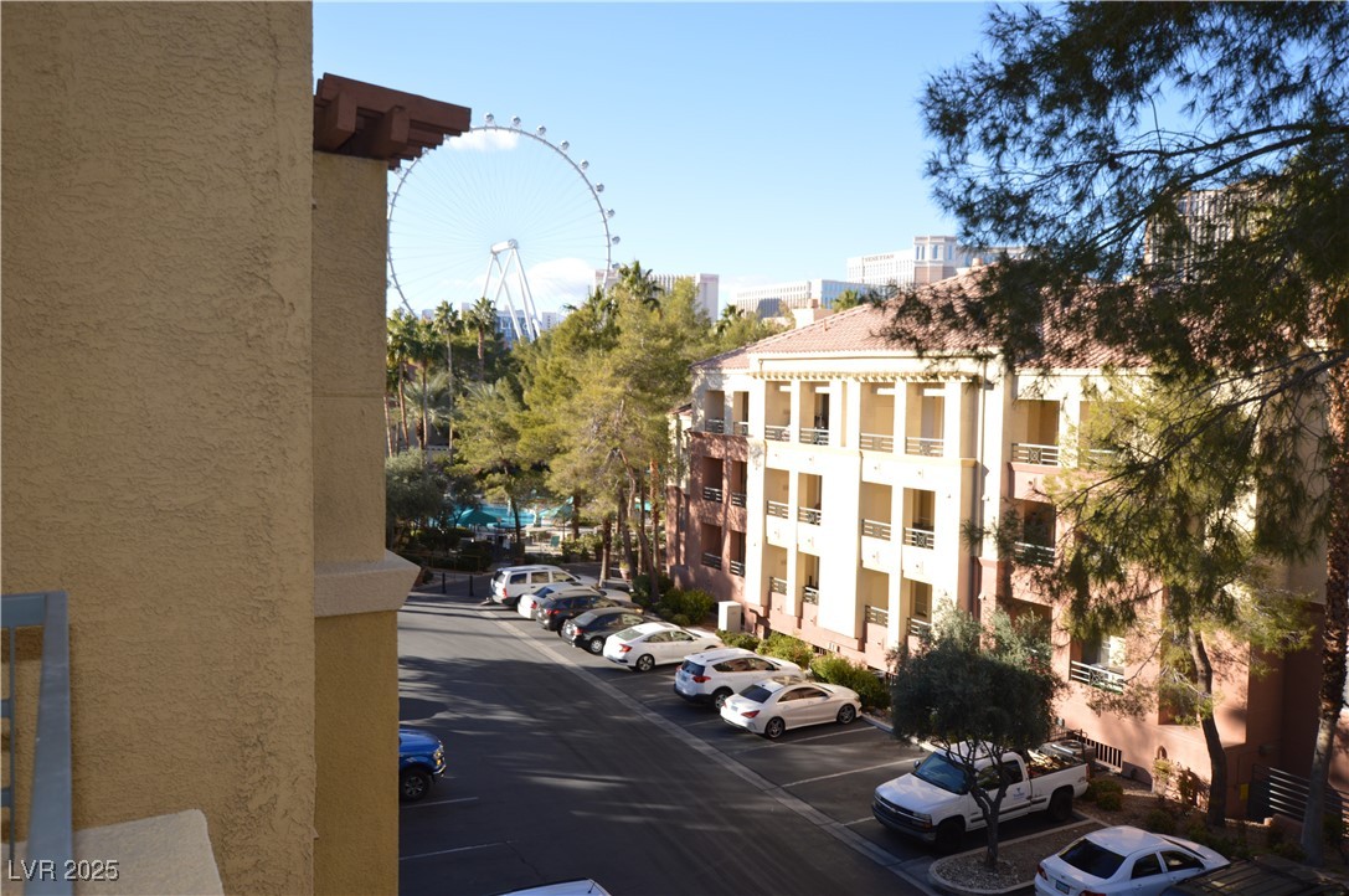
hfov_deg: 62.0
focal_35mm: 30
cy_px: 448
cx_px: 674
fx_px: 1123
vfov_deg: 43.5
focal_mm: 20
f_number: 6.3
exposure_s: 1/160
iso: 100
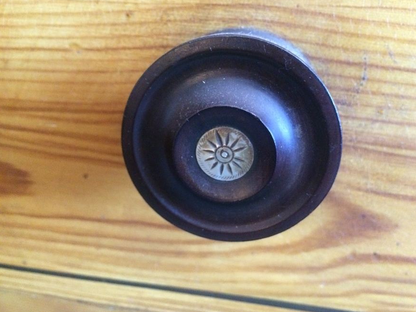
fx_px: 372
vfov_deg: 45.4
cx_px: 213
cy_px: 159
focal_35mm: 31
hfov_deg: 58.3
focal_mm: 4.12
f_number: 2.2
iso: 500
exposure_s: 1/15
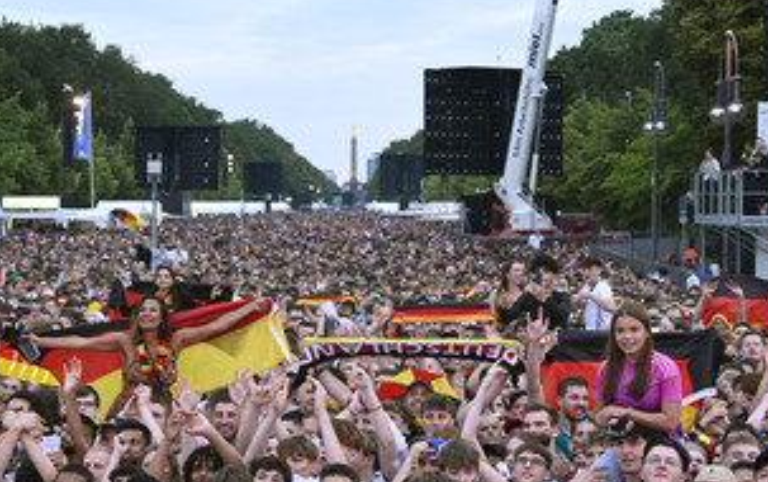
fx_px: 2221
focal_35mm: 106
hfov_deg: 19.6
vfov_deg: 12.4
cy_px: 342
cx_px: 275
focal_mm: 70
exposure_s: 1/500
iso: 4000
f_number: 6.3
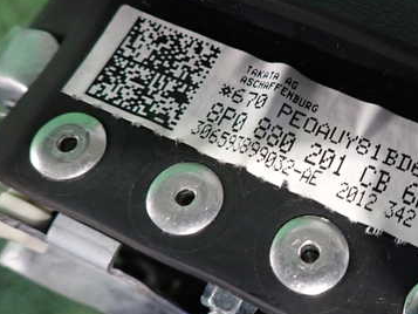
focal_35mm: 42
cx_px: 324
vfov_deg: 34.4
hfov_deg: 43.1
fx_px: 507
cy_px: 145
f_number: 2
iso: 400
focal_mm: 4.5
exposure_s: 1/30
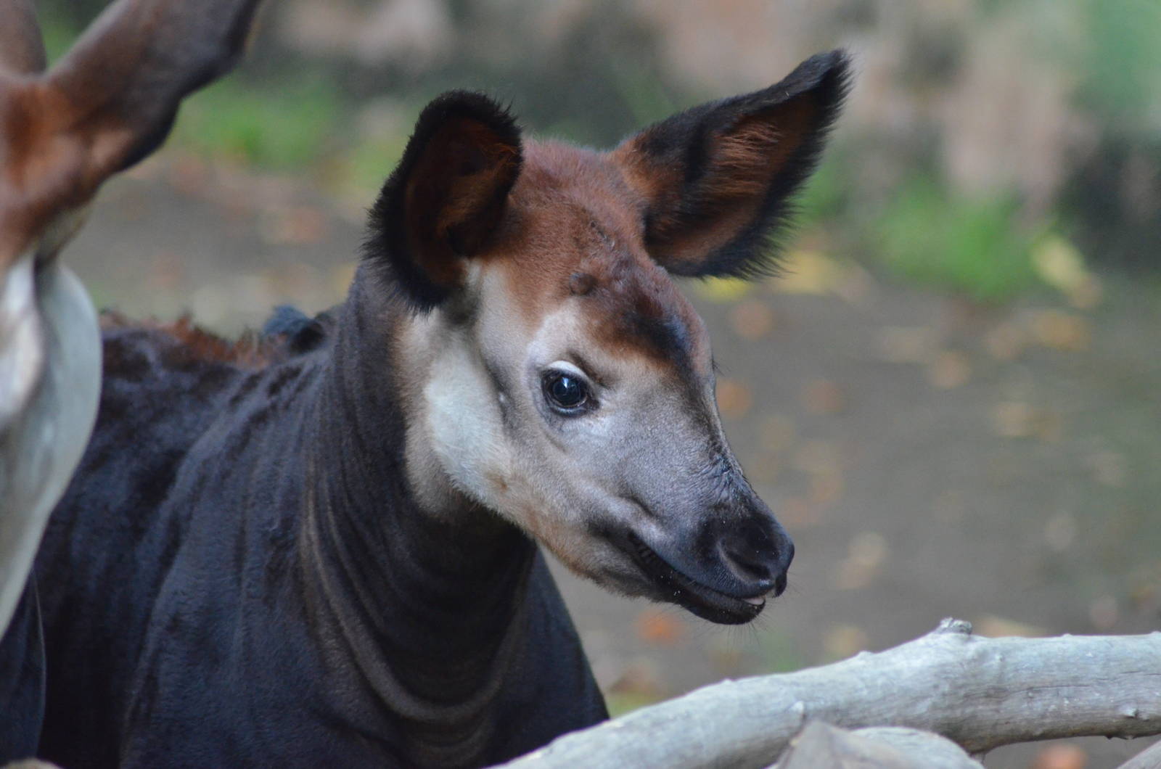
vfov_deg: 4.1
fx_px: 10621
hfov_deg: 6.3
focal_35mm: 330
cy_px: 384
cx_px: 580
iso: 3200
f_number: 4.8
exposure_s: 1/320
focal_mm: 220
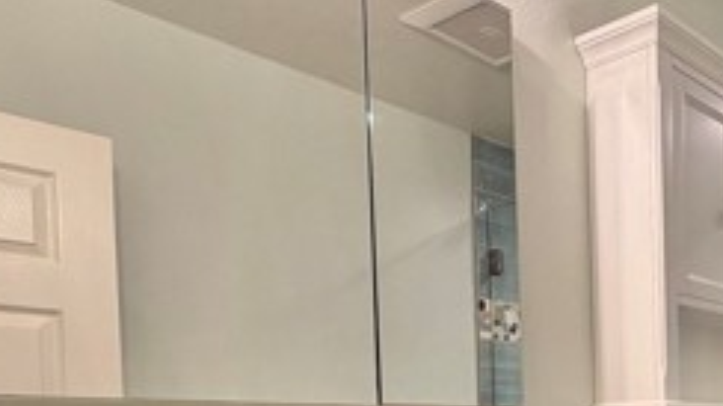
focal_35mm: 40
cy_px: 471
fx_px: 767
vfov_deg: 26.7
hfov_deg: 41.8
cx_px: 764
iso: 200
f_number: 2.2
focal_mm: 2.22
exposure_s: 1/60
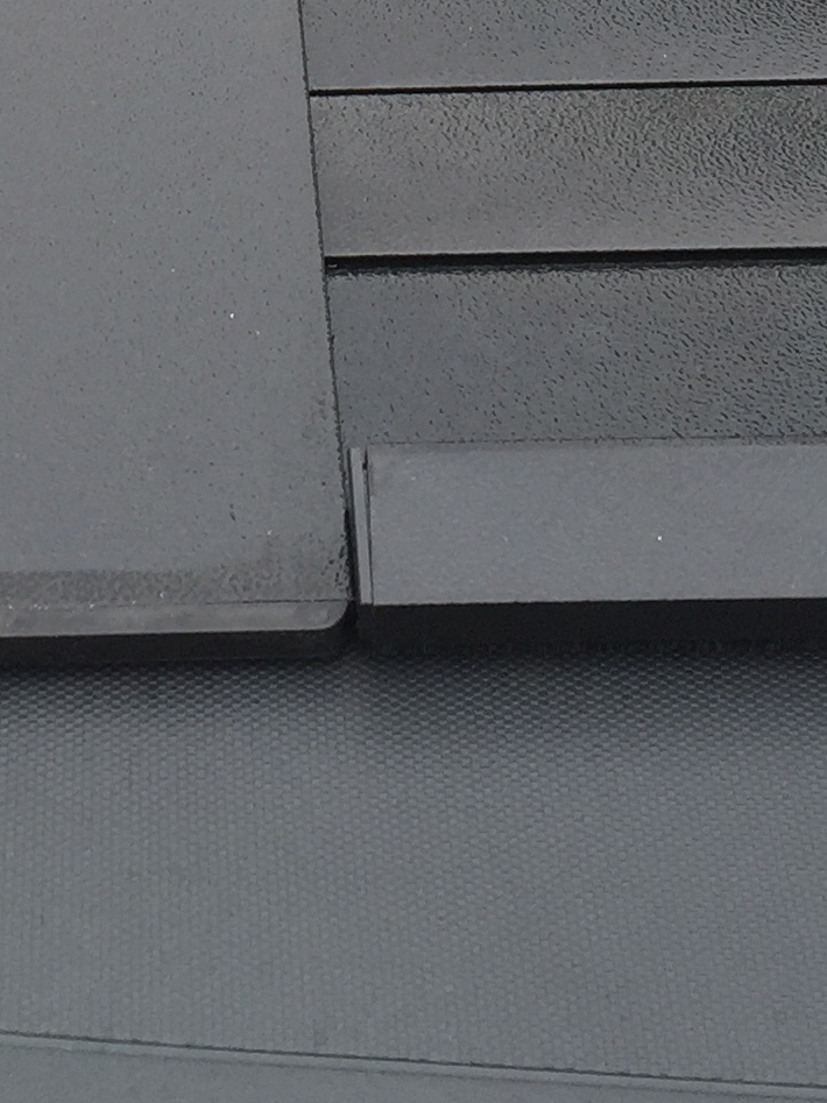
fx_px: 3186
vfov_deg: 18.3
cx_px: 108
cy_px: -335
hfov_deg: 14.7
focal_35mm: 100
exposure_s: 1/384
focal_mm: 4.15
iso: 32
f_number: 2.2
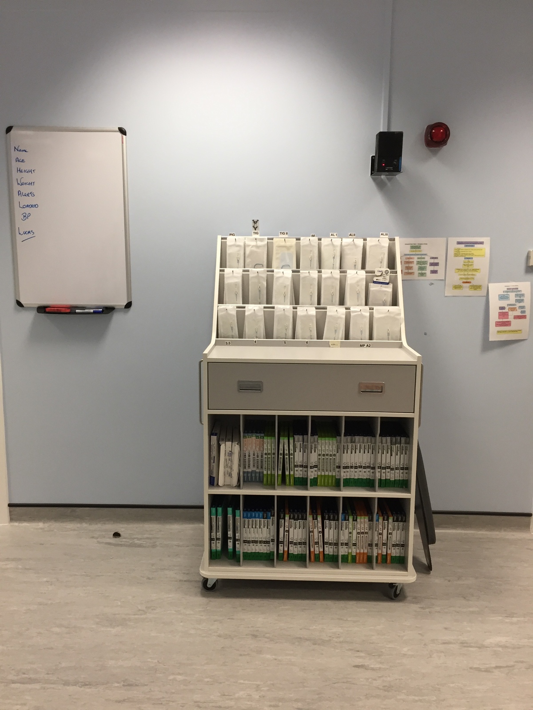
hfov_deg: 48.2
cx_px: 266
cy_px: 355
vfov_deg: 61.7
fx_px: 595
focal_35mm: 29
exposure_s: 1/33
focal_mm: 4.15
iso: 50
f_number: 2.2
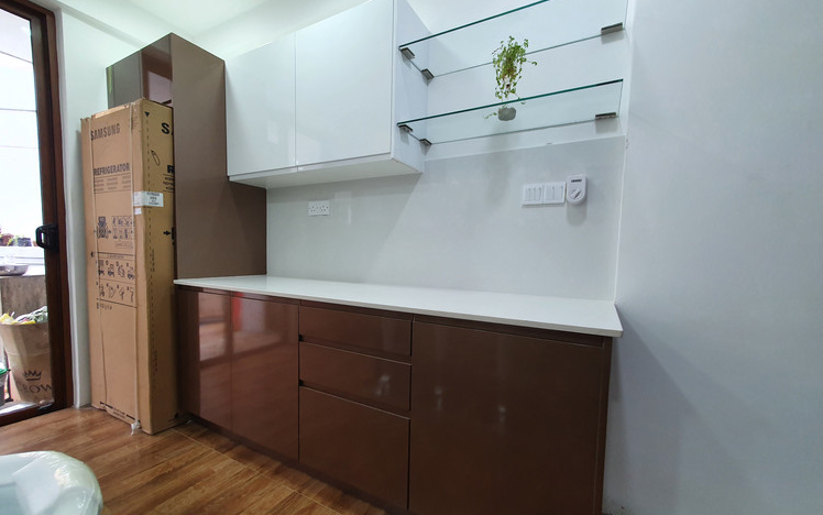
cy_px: 274
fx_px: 314
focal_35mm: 14
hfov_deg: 105.3
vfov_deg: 78.6
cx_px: 408
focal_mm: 1.8
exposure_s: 1/50
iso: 125
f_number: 2.2
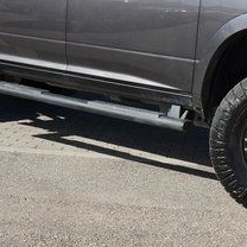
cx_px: 178
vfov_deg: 18.4
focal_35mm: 94
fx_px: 759
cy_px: 58
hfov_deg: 18.4
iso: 1000
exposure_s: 1/1600
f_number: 8
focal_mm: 36
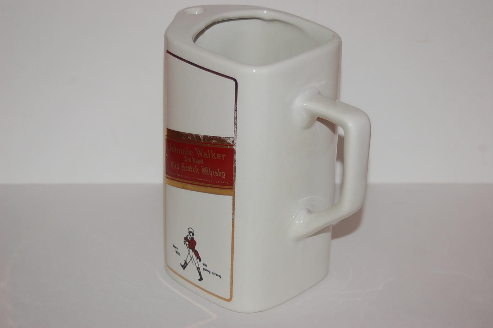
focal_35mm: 90
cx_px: 246
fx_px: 1231
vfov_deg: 15.2
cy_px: 164
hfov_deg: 22.6
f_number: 5
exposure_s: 1/60
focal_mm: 60
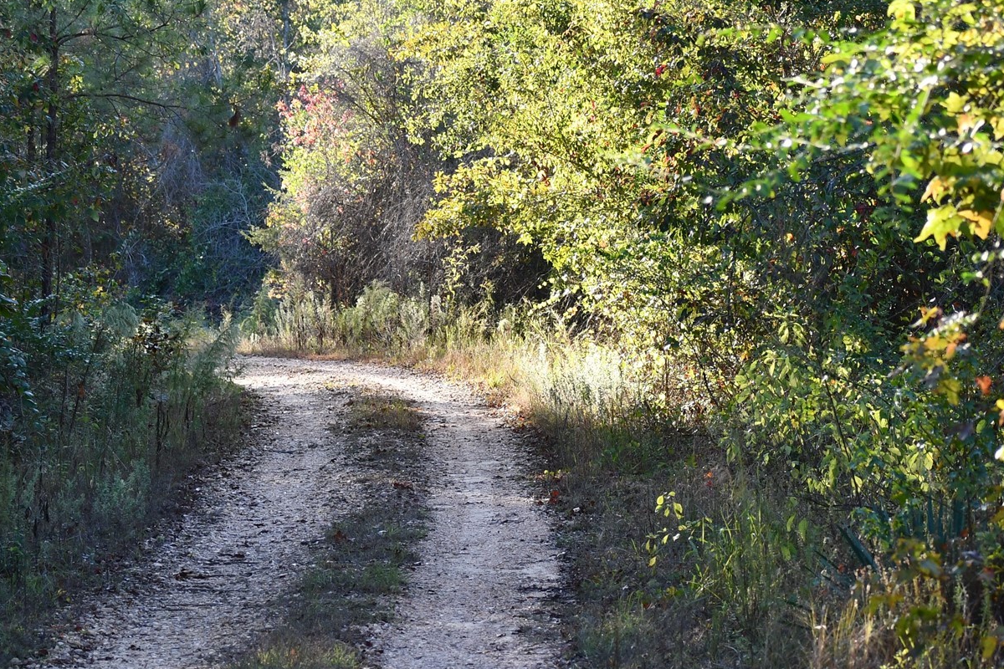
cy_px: 259
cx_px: 397
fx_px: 5298
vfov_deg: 7.2
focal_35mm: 190
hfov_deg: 10.8
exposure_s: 1/250
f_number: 5
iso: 400
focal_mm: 70
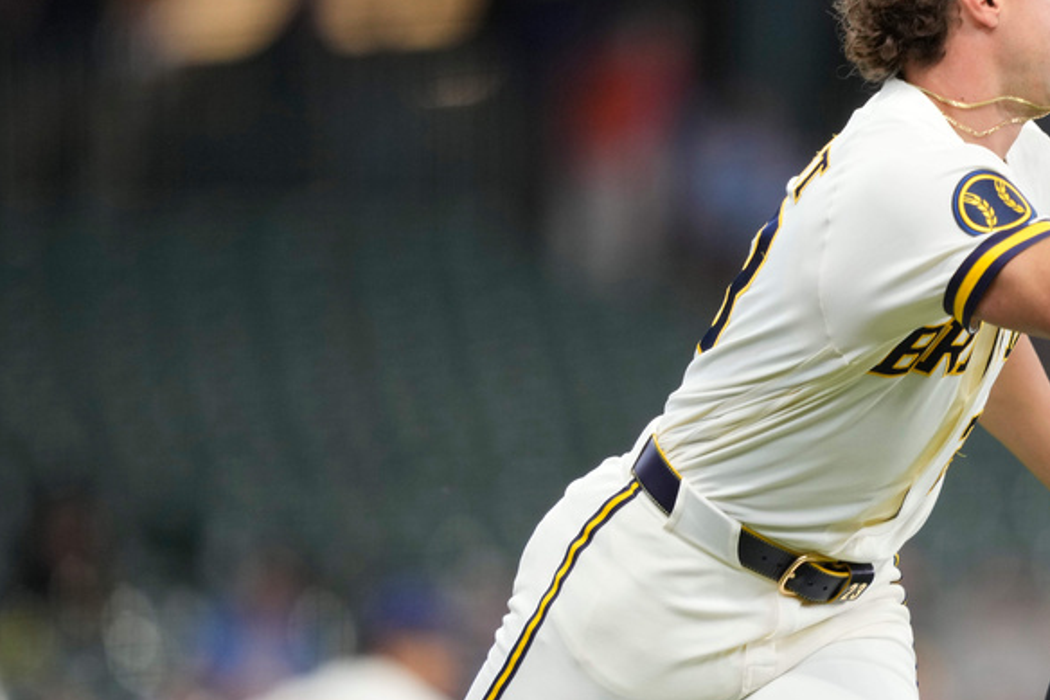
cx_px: 847
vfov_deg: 2.0
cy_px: 446
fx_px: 20439
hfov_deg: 2.9
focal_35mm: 701
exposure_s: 1/1250
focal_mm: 400
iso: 1600
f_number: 2.8
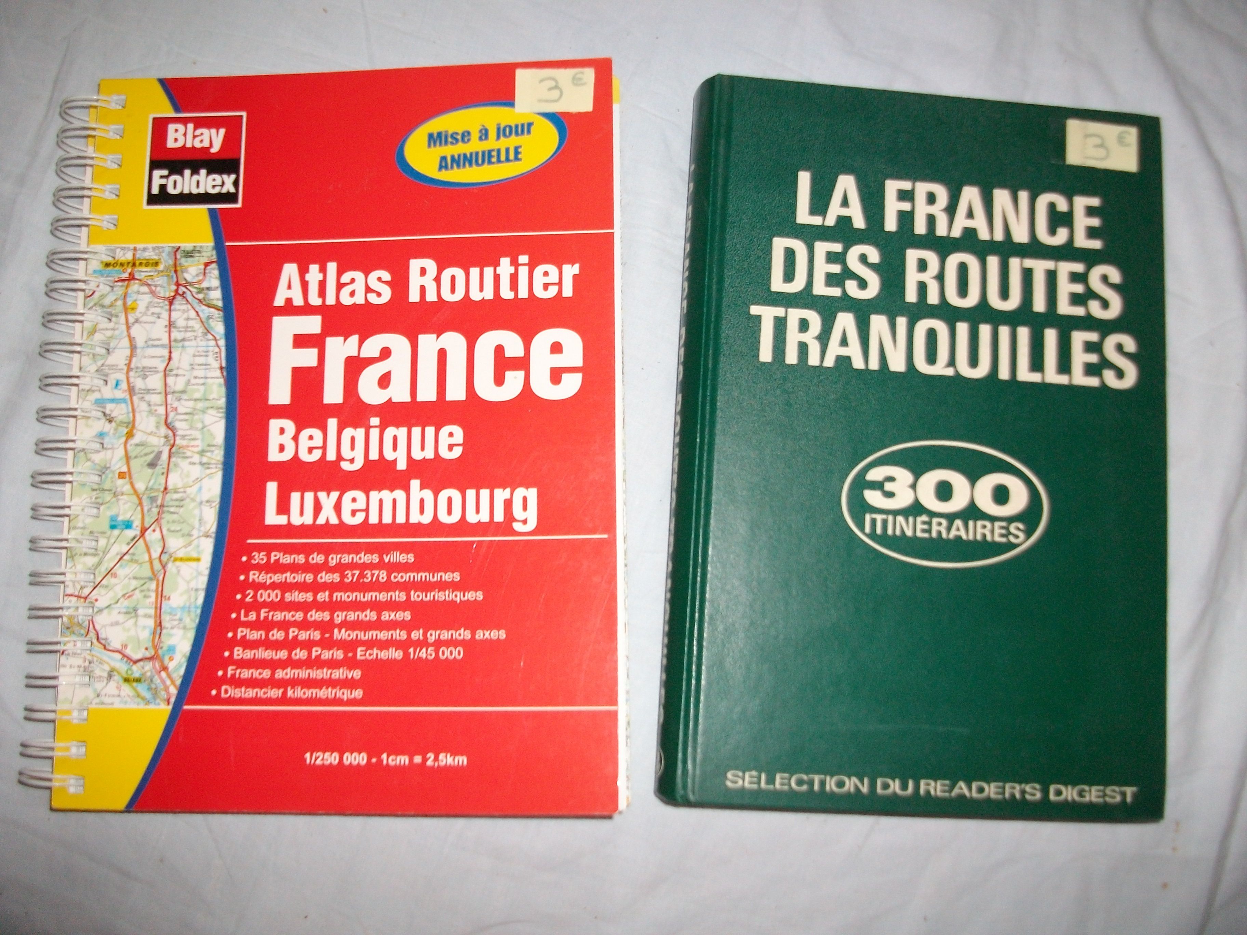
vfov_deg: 44.2
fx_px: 1153
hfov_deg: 56.8
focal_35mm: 32
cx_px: 624
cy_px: 468
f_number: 2.9
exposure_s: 1/40
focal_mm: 5.7
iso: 125
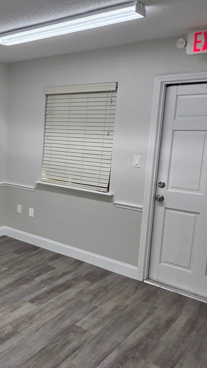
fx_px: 332
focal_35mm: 34
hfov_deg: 30.2
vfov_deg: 58.0
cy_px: 181
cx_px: -33
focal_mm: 5.4
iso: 160
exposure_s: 1/120
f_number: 1.8
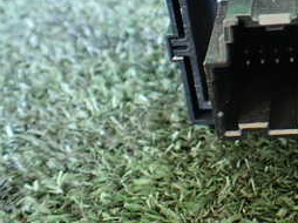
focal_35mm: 71
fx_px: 611
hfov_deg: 25.5
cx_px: 323
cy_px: -1
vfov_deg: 20.0
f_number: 2.3
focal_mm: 5.4
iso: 800
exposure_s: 1/40
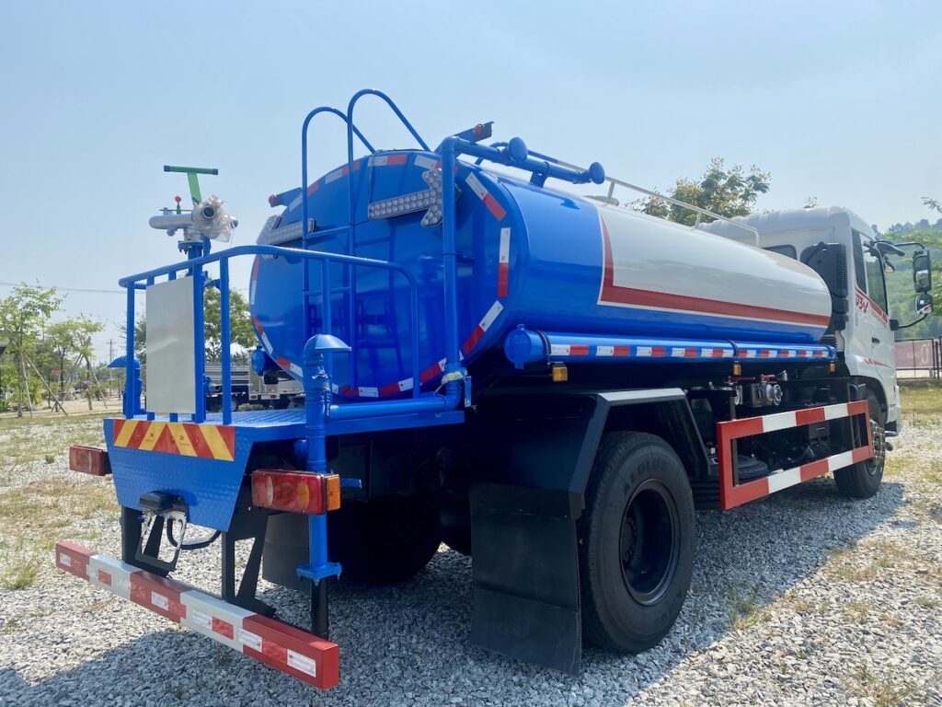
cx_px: 471
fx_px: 708
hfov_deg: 67.3
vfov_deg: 53.1
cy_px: 354
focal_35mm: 26
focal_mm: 4.25
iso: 32
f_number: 1.8
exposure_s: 1/4808
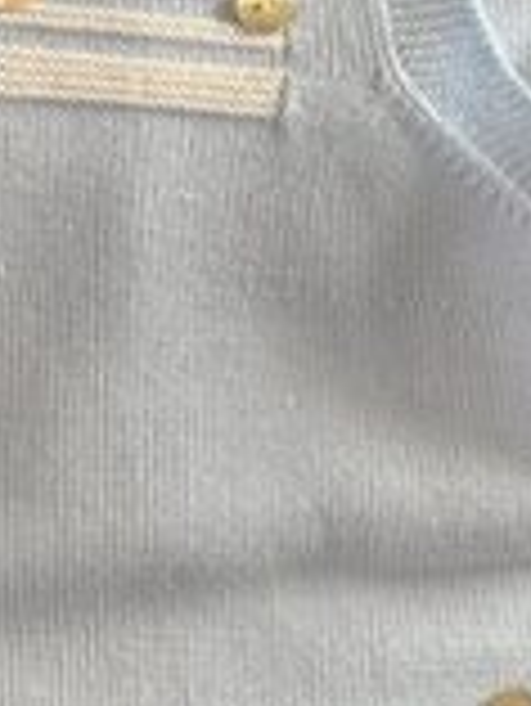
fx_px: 2002
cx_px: 189
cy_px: 49
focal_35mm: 98
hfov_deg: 15.1
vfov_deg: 19.6
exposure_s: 1/134
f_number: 1.78
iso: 64
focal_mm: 6.86
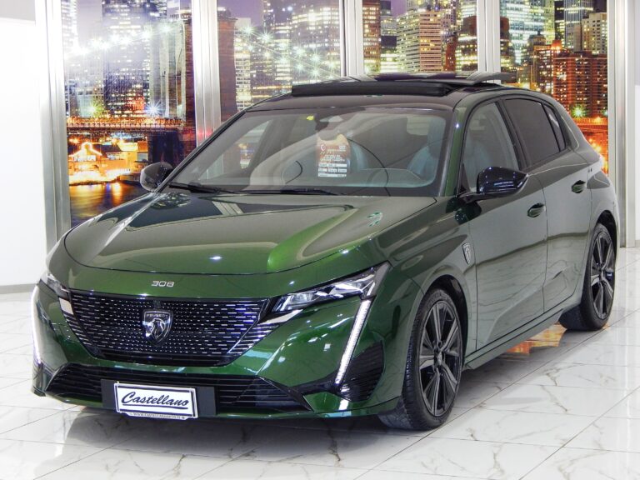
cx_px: 320
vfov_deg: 15.9
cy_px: 240
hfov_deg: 21.1
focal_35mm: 93
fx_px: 1719
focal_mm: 16.6
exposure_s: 1/30
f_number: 4.4
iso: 280
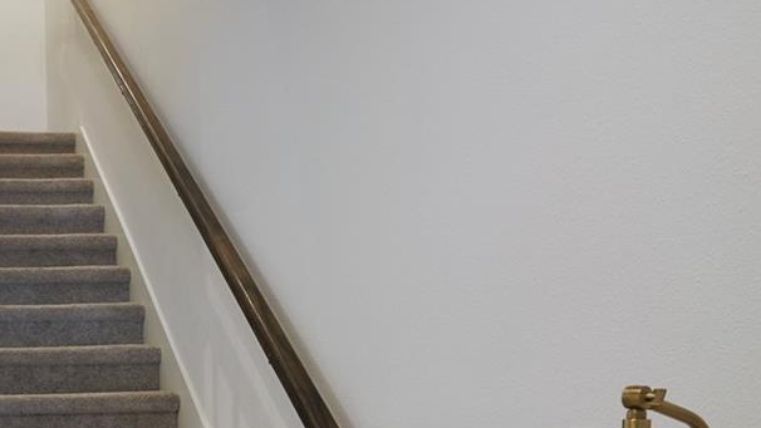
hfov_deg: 40.1
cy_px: 492
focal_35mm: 47
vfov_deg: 23.6
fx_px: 948
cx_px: 59
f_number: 8
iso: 125
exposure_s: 1/3
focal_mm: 17
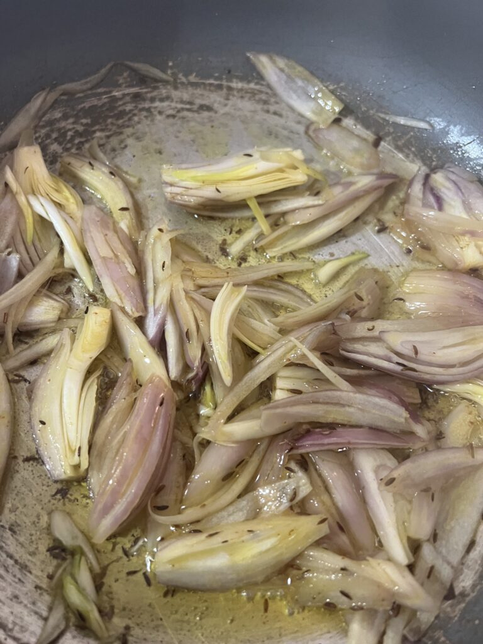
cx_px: 242
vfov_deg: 67.3
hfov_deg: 53.1
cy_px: 322
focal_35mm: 26
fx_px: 484
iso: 400
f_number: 1.5
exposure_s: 1/40
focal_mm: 5.7
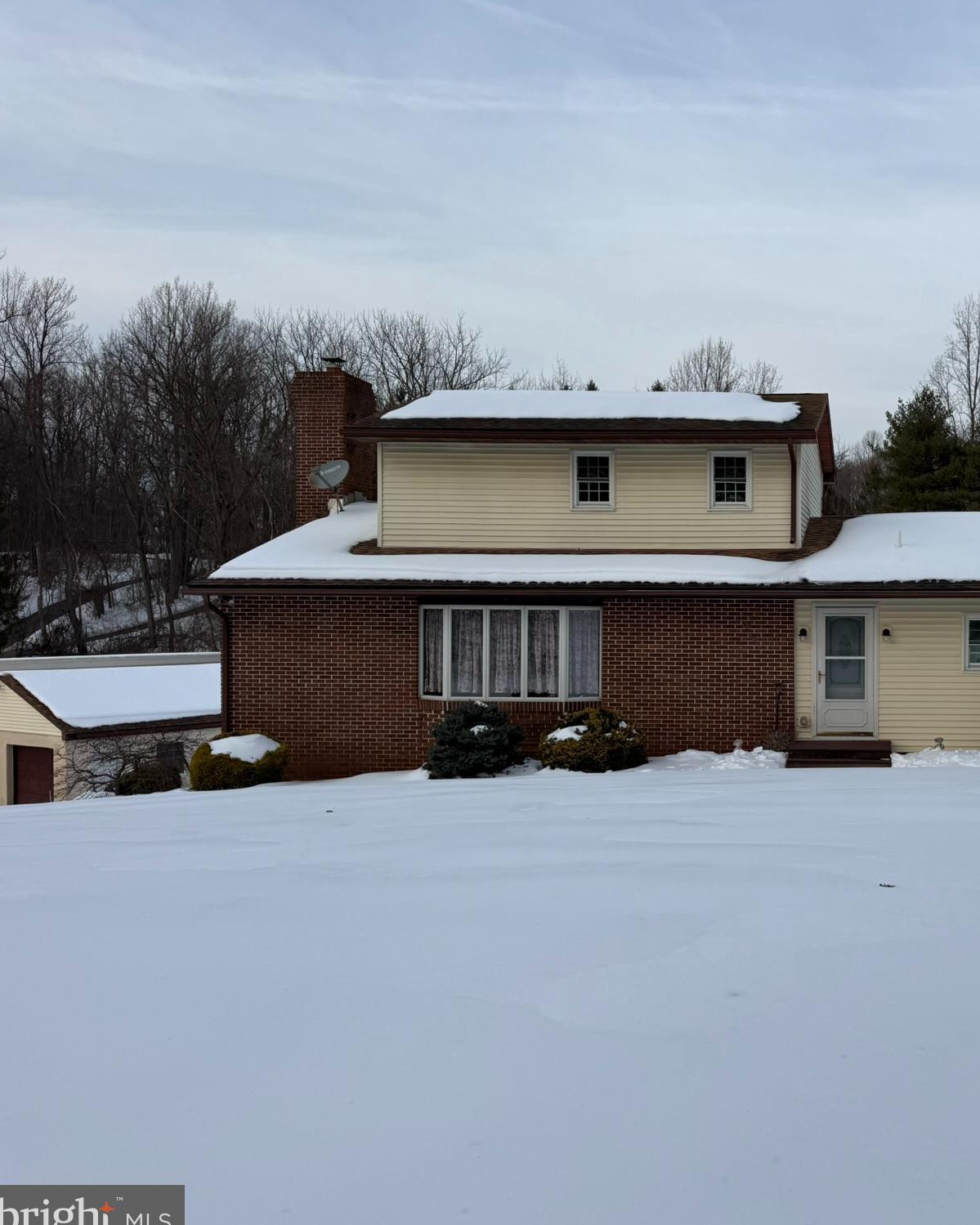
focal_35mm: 32
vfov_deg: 55.7
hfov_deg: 43.1
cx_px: 817
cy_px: 624
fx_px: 1160
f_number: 1.78
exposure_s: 1/2801
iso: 80
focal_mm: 6.76
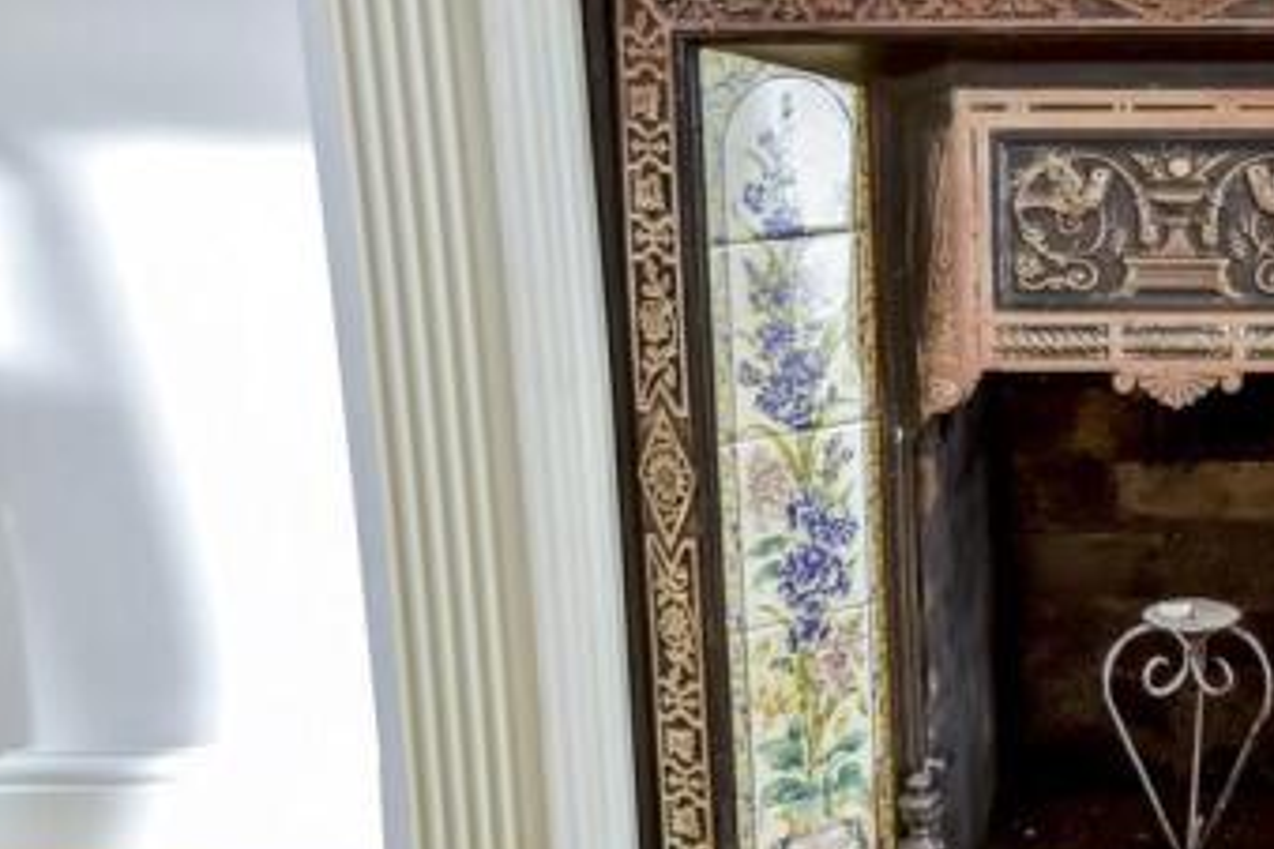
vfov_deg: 23.3
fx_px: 2052
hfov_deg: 32.6
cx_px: 1167
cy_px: 332
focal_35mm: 58
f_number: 8
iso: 640
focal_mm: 20
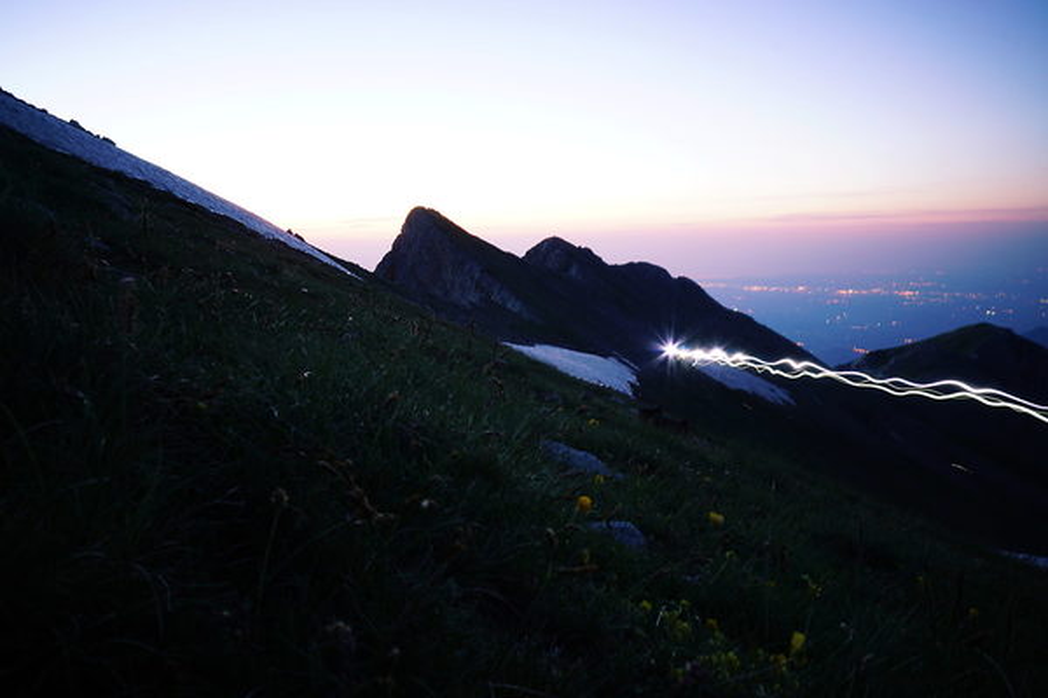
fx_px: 699
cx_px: 524
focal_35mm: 24
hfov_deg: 73.7
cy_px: 349
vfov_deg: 53.1
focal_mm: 16
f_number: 10
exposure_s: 30
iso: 125
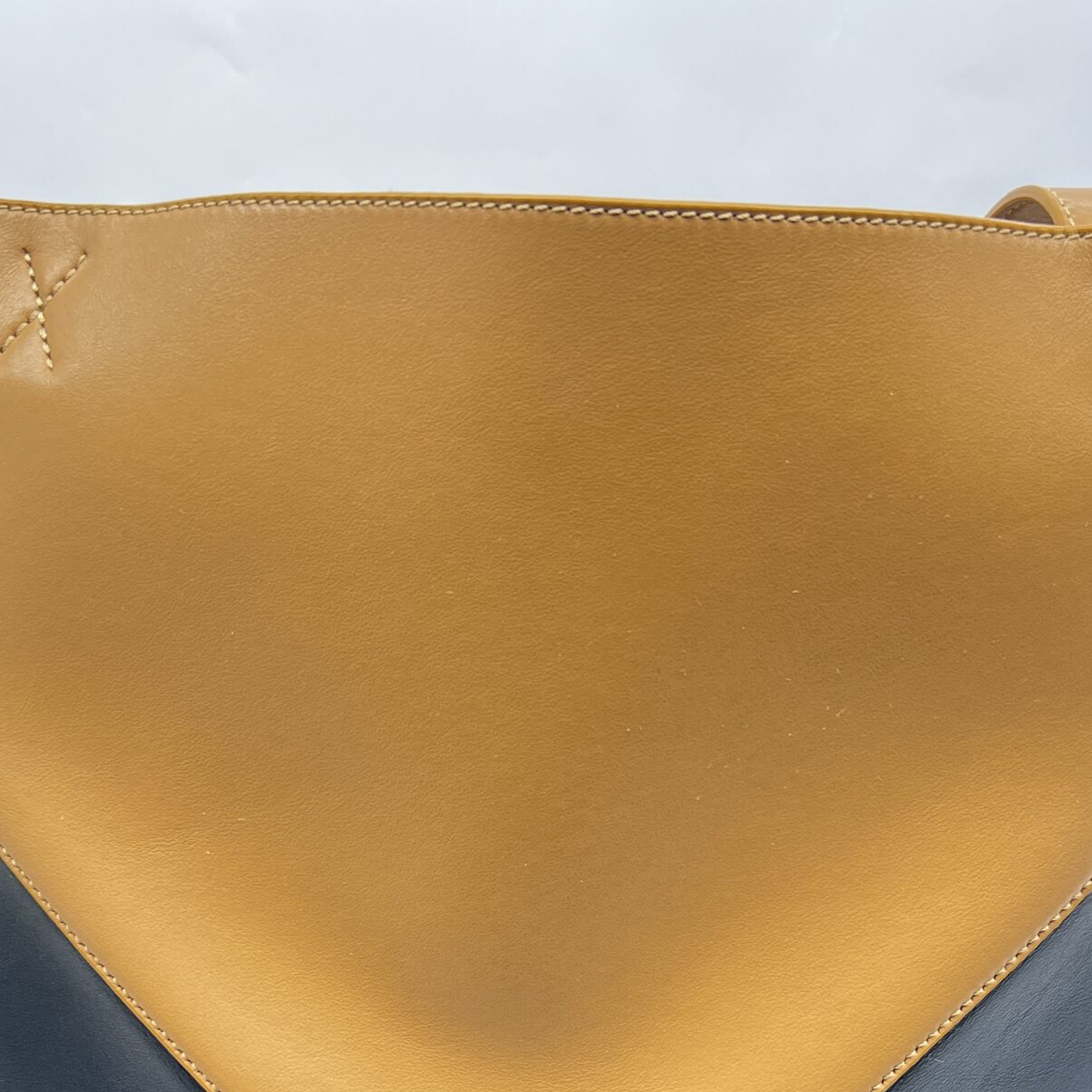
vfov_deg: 33.3
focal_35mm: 49
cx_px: 545
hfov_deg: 34.7
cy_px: 927
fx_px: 1749
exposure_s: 1/100
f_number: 1.5
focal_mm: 5.7
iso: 100
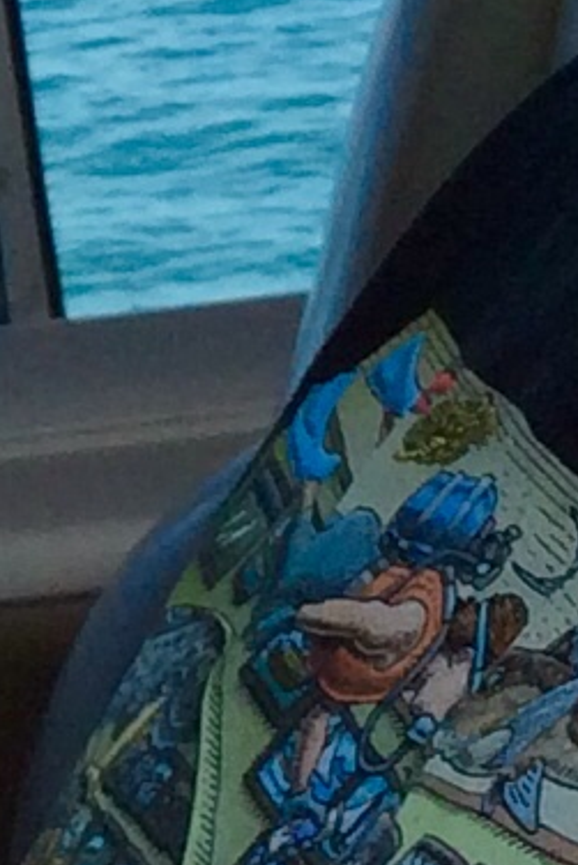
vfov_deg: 8.9
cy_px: 37
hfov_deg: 5.8
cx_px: -633
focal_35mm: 229
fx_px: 5510
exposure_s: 1/743
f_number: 2.4
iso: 32
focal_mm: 3.3
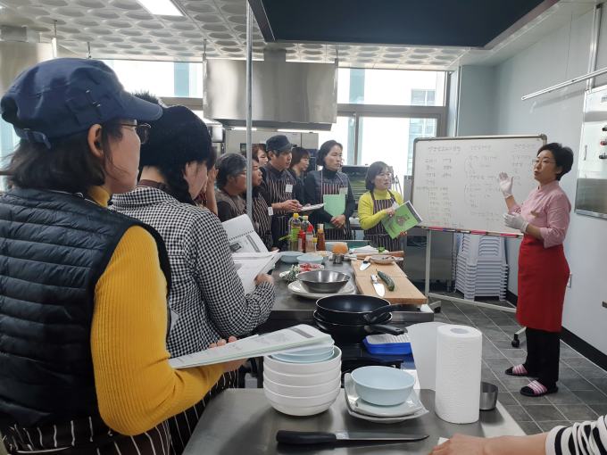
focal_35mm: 26
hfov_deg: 67.3
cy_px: 228
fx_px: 456
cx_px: 304
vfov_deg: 53.1
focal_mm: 4.3
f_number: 2.4
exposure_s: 1/60
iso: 80
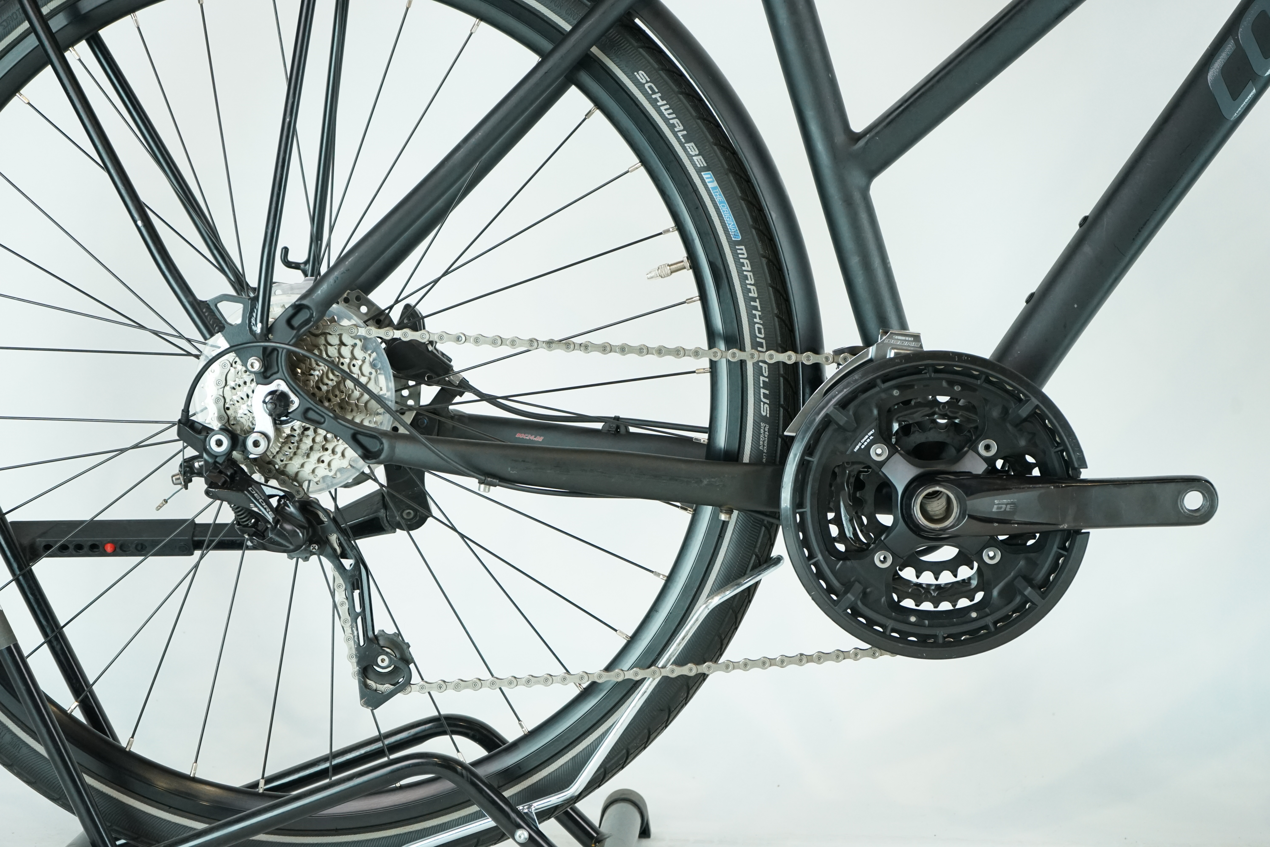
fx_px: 2469
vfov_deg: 19.5
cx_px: 635
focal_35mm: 70
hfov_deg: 28.8
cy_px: 424
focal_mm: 70
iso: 2000
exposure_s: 1/200
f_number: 6.3
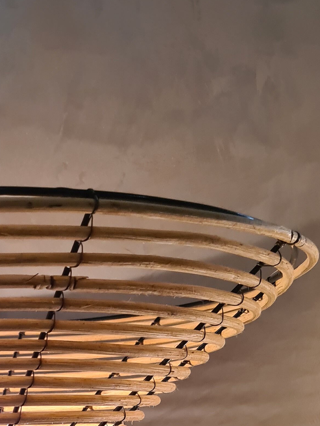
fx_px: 826
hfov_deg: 20.8
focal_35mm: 67
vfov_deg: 26.1
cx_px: -41
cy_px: 498
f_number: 1.8
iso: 125
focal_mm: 5.4
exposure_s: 1/50
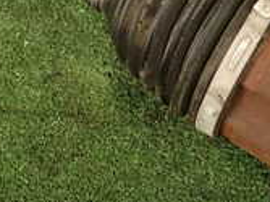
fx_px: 701
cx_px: 123
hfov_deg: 21.8
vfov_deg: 16.1
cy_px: 8
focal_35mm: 90
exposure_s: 1/80
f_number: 2
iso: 100
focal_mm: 4.5
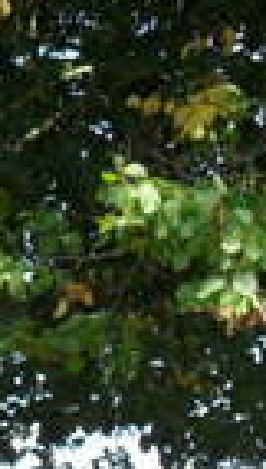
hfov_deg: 7.3
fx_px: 1946
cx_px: -376
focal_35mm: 156
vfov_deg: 13.5
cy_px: 515
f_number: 2.8
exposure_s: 1/350
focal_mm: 6.2
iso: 100
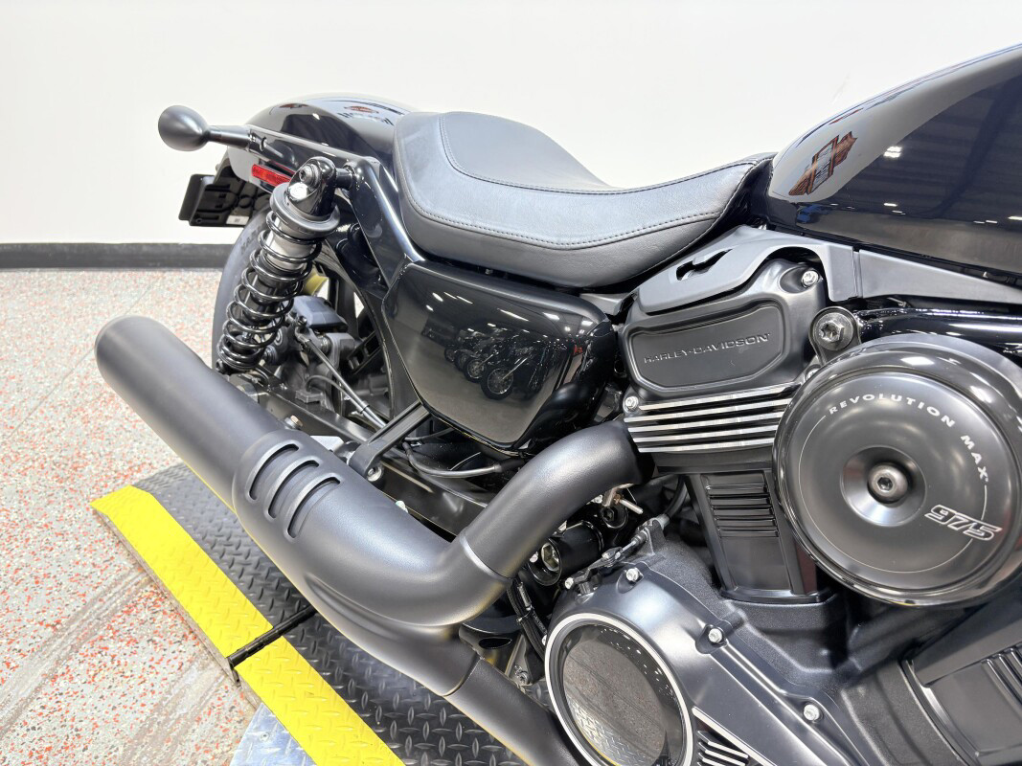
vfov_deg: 53.1
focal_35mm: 26
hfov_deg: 67.3
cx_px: 511
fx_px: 768
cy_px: 383
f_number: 1.6
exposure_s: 1/60
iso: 64
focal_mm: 5.96
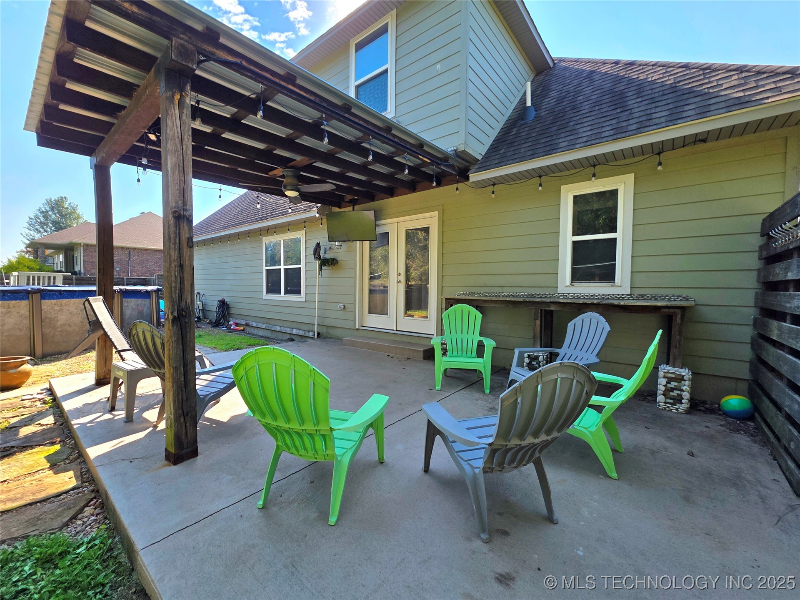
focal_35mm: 13
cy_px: 300
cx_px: 400
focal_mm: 2.2
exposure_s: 1/769
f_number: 1.9
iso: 40
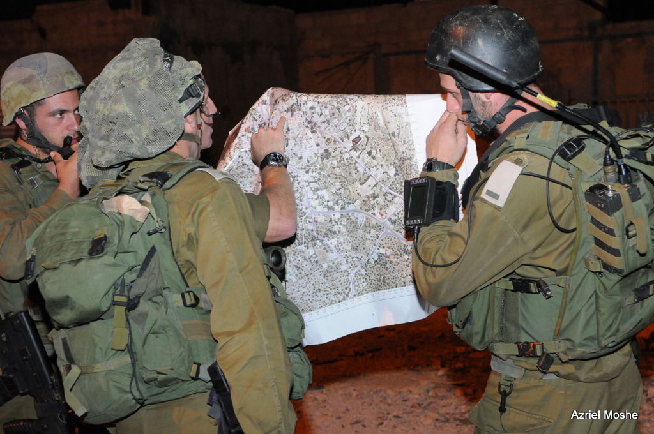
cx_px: 327
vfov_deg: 20.1
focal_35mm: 68
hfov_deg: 29.9
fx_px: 1225
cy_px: 217
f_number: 5
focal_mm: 45
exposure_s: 1/60
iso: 2500
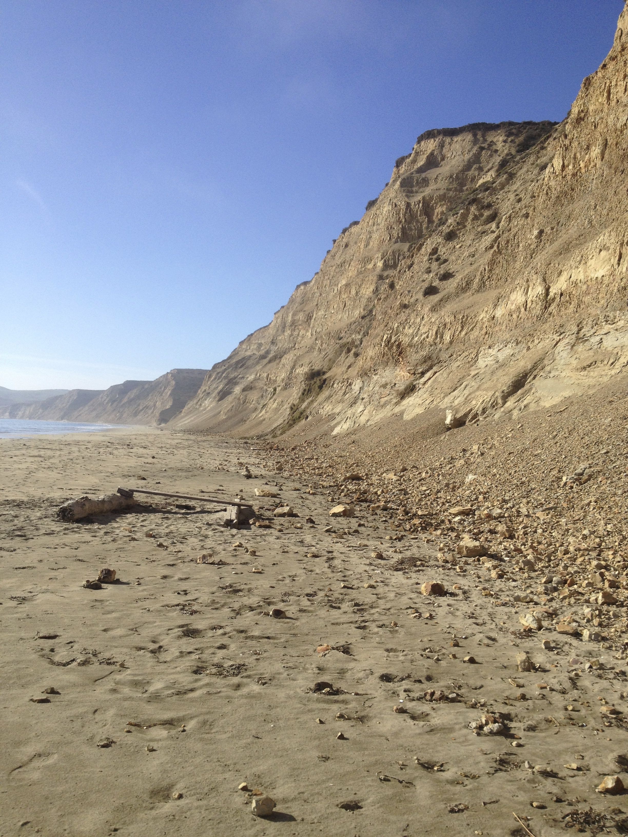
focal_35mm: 35
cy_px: 418
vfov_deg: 52.6
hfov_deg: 40.7
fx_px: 847
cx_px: 314
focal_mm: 4.28
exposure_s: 1/2513
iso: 50
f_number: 2.4
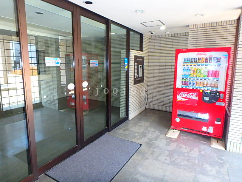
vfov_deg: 63.4
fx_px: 147
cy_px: 91
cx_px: 121
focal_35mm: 21
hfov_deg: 79.0
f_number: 3.5
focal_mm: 3.7
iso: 400
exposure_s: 1/30
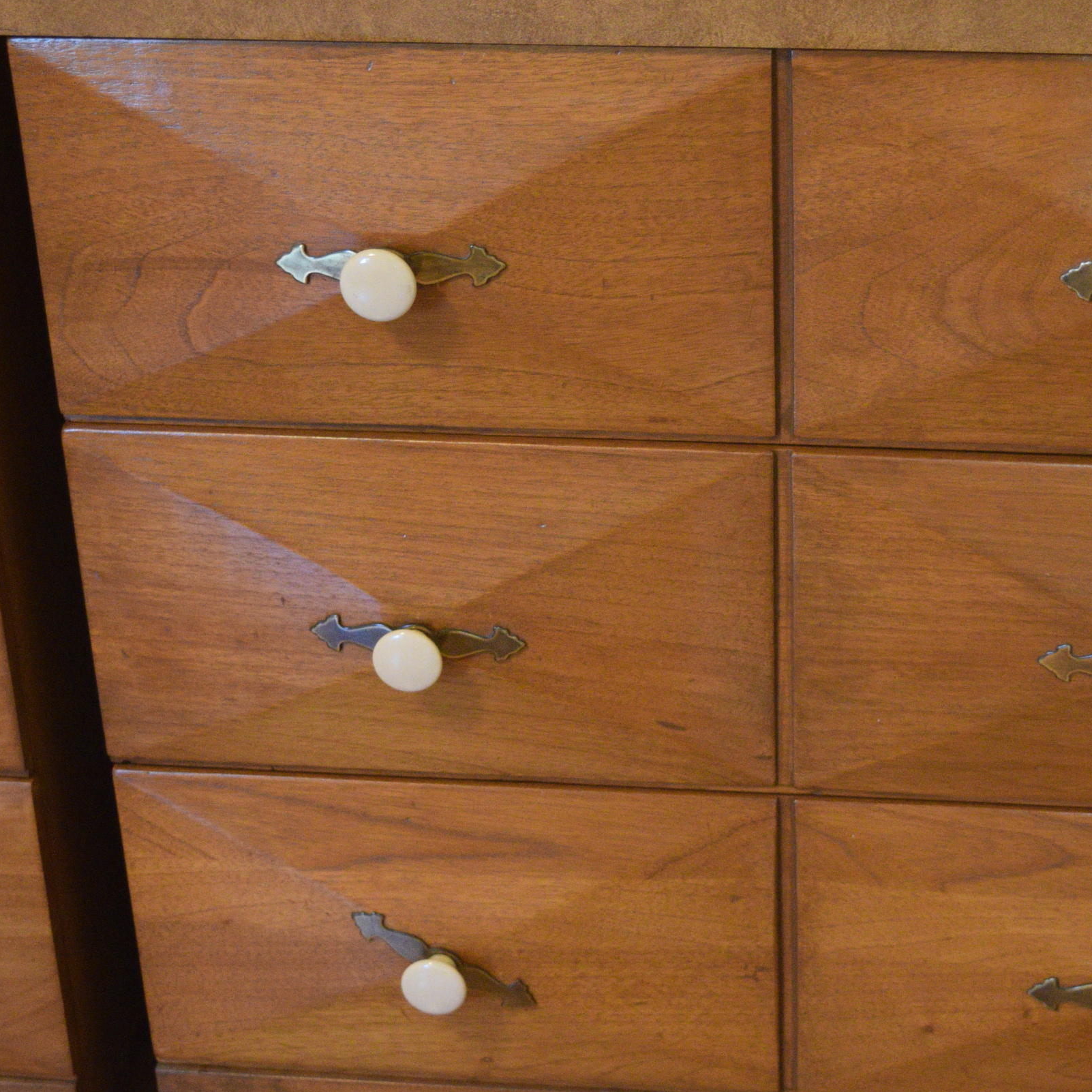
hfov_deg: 21.3
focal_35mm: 81
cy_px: 588
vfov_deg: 21.4
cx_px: 724
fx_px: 2891
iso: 4000
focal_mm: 34
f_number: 4.5
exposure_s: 1/60
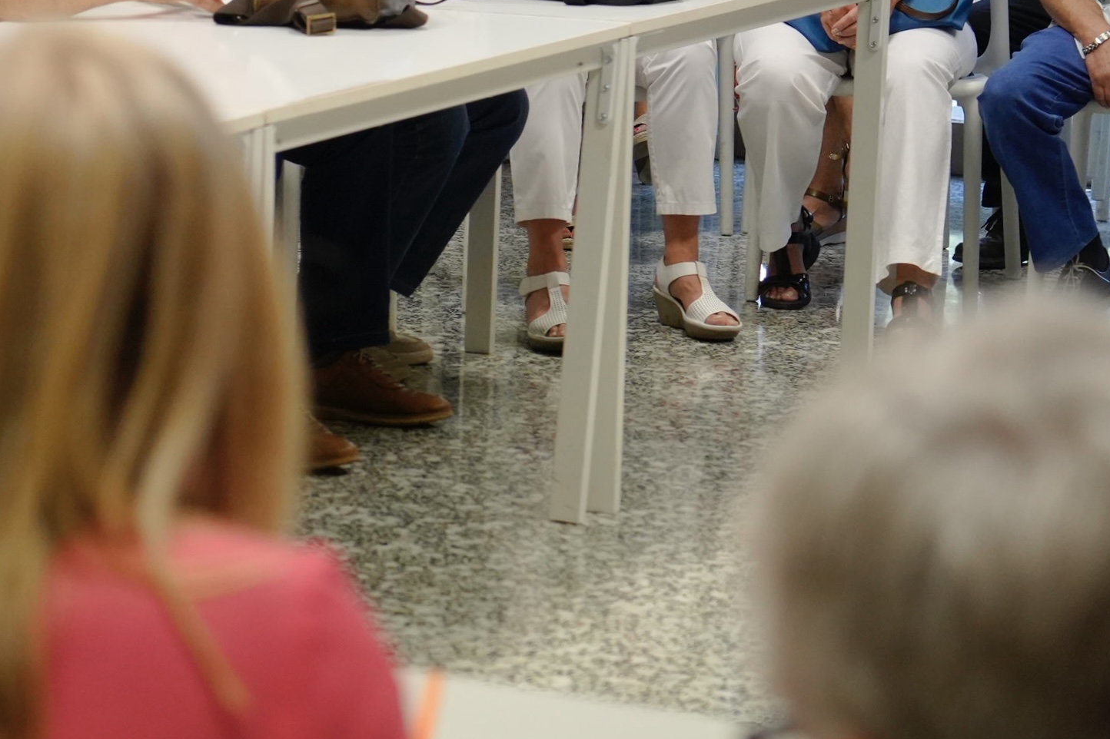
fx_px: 4500
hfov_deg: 13.9
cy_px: 197
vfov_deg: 9.4
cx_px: 76
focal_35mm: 146
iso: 2000
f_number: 4
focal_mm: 62
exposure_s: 1/200
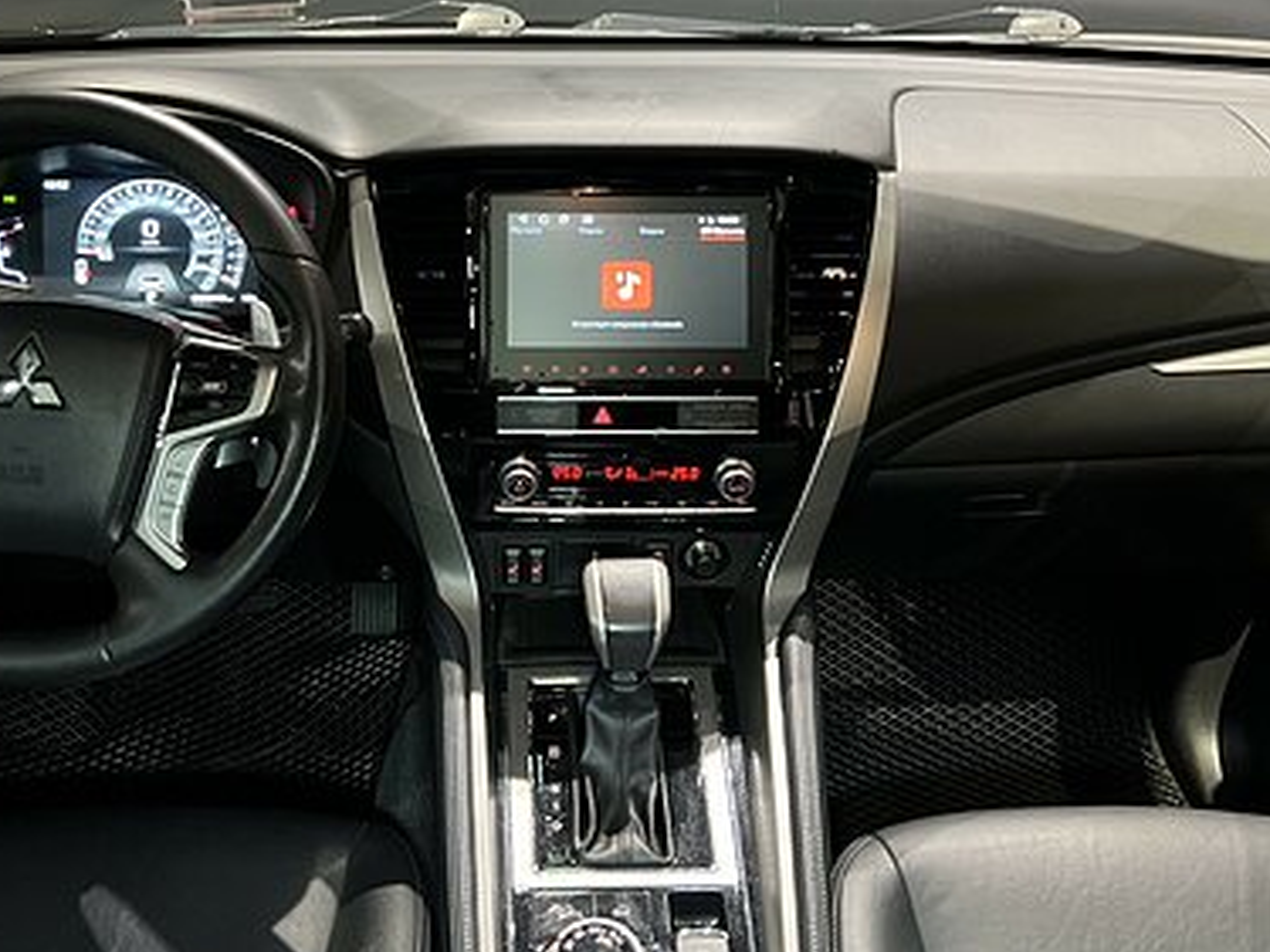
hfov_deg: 48.9
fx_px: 1394
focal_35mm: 38
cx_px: 552
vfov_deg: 37.4
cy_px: 329
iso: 400
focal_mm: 5.7
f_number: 1.5
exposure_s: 1/60
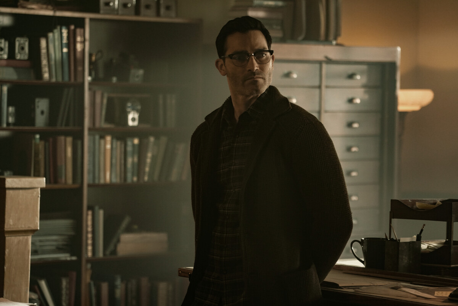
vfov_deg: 9.1
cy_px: 153
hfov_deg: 13.7
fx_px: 1908
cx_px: 229
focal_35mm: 150
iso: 2000
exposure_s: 1/160
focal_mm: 150
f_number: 4
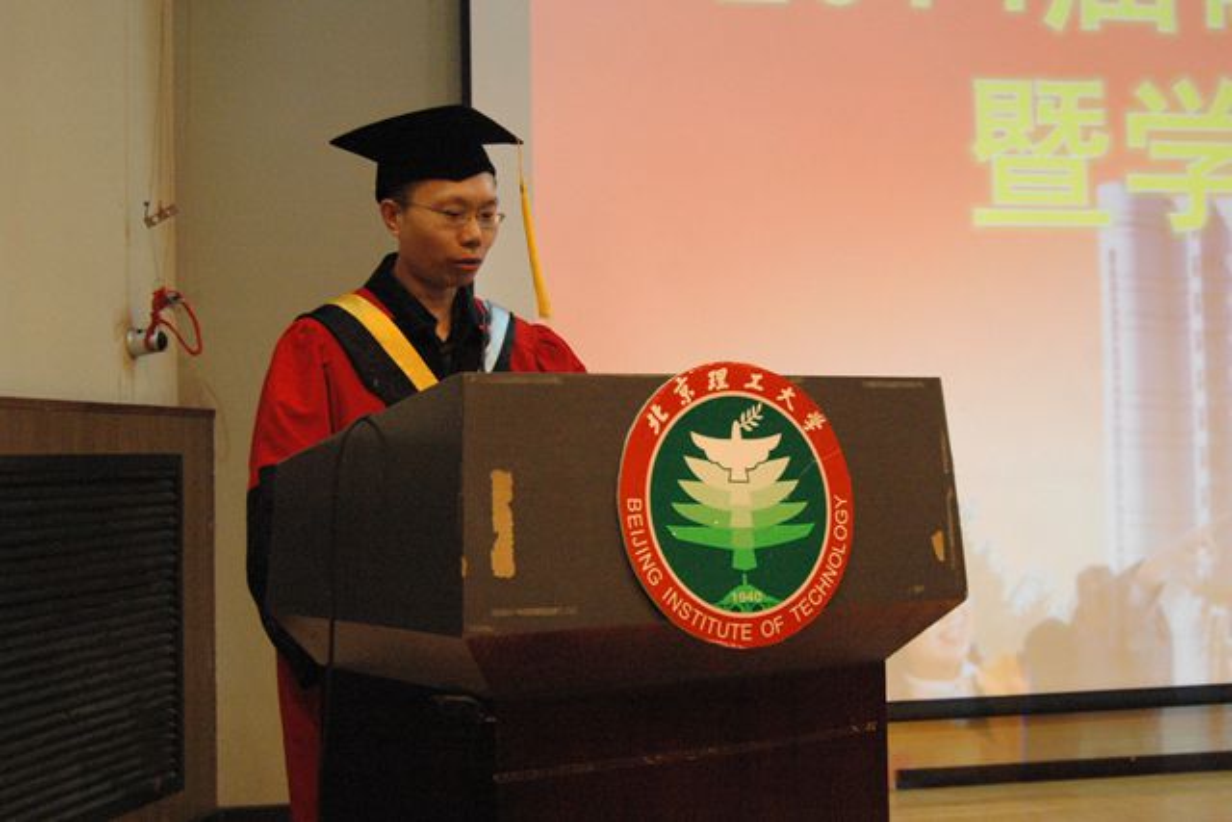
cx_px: 616
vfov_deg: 28.1
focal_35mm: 48
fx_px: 1643
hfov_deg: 41.1
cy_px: 411
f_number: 4.5
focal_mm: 32
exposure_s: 1/25
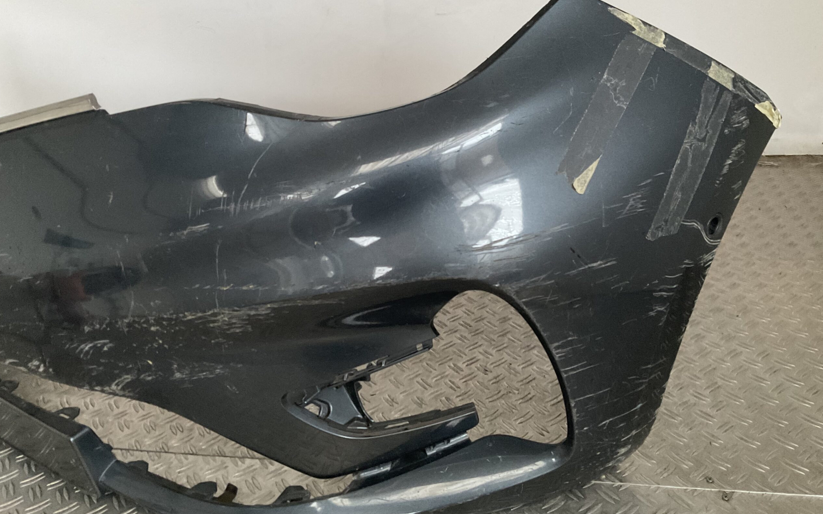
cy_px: 232
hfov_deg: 61.2
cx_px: 410
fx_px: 695
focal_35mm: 31
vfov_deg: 40.6
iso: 400
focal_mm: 3
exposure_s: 1/30
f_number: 1.8
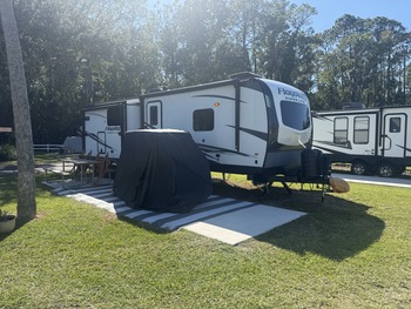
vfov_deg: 56.9
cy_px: 154
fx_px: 285
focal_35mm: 24
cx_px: 206
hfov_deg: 71.6
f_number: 1.78
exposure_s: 1/2907
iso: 80
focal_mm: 6.76
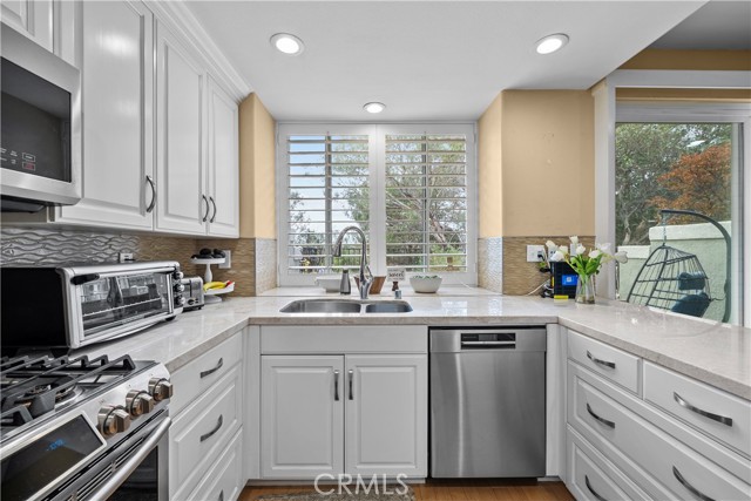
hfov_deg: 104.2
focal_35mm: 14
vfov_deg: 81.2
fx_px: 292
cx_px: 376
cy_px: 250
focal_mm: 14
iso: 100
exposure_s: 1/2.5
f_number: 9
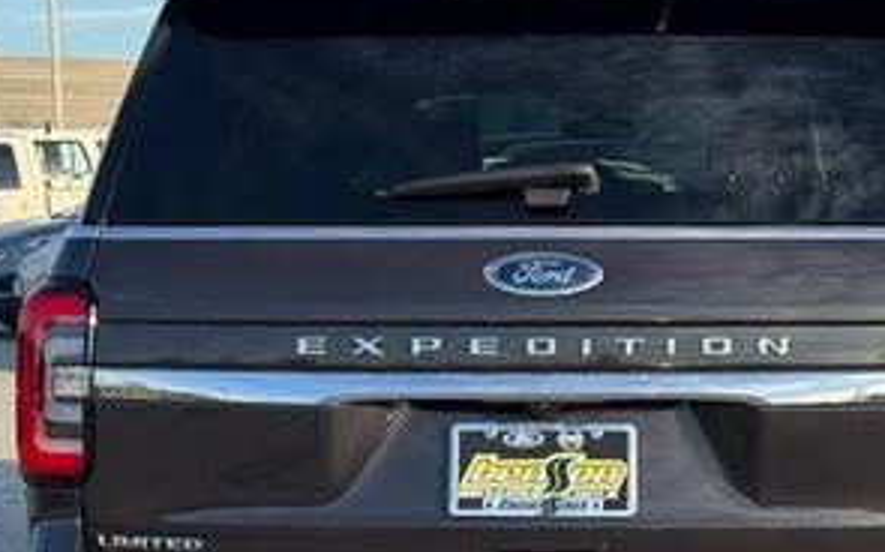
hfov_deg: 23.7
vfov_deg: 15.0
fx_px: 2097
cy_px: 354
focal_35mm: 87
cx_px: 591
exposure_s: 1/1395
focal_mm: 6.76
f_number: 1.78
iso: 64
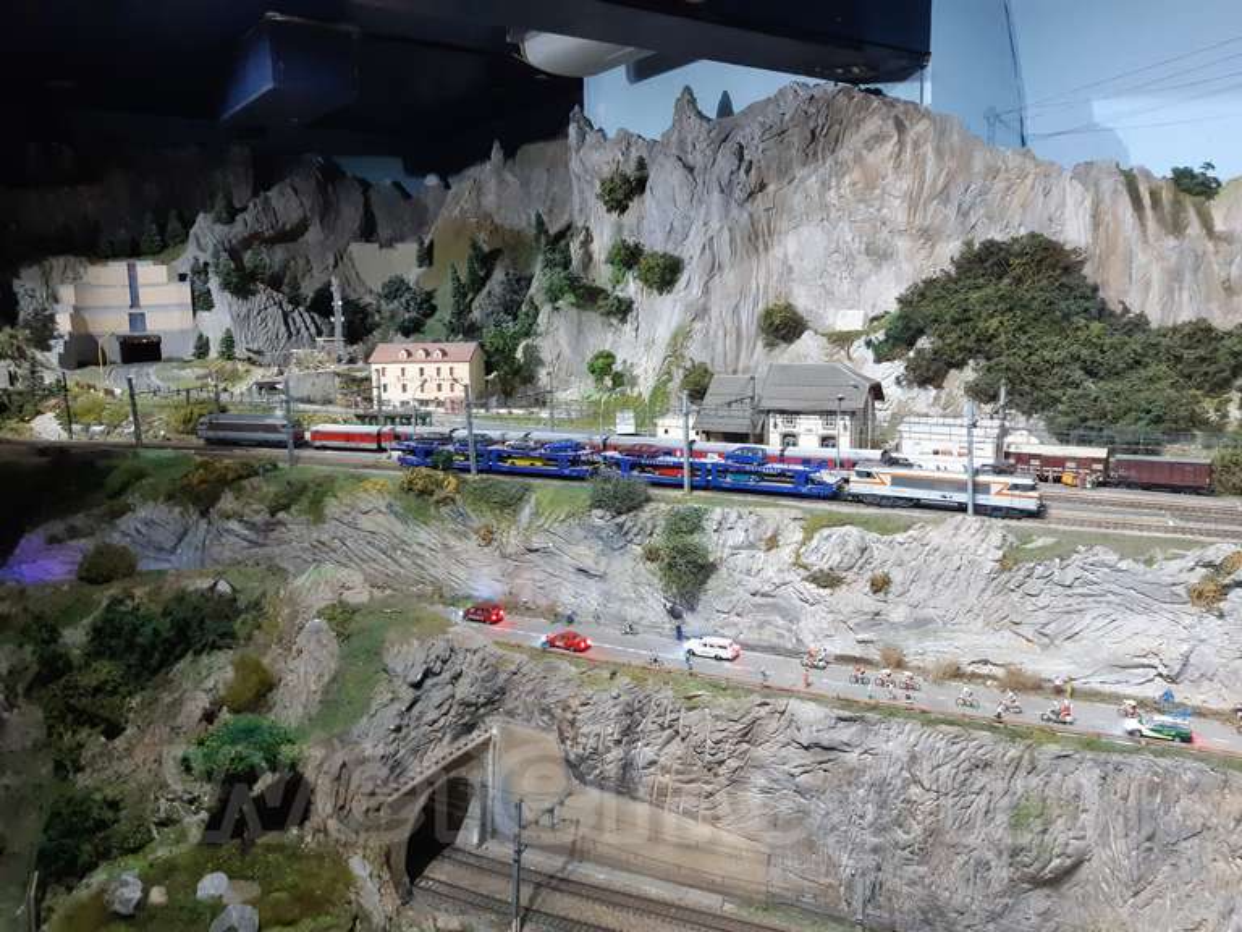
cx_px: 621
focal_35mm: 26
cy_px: 466
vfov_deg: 53.1
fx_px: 933
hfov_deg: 67.3
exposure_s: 1/50
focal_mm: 3.92
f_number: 1.7
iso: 200
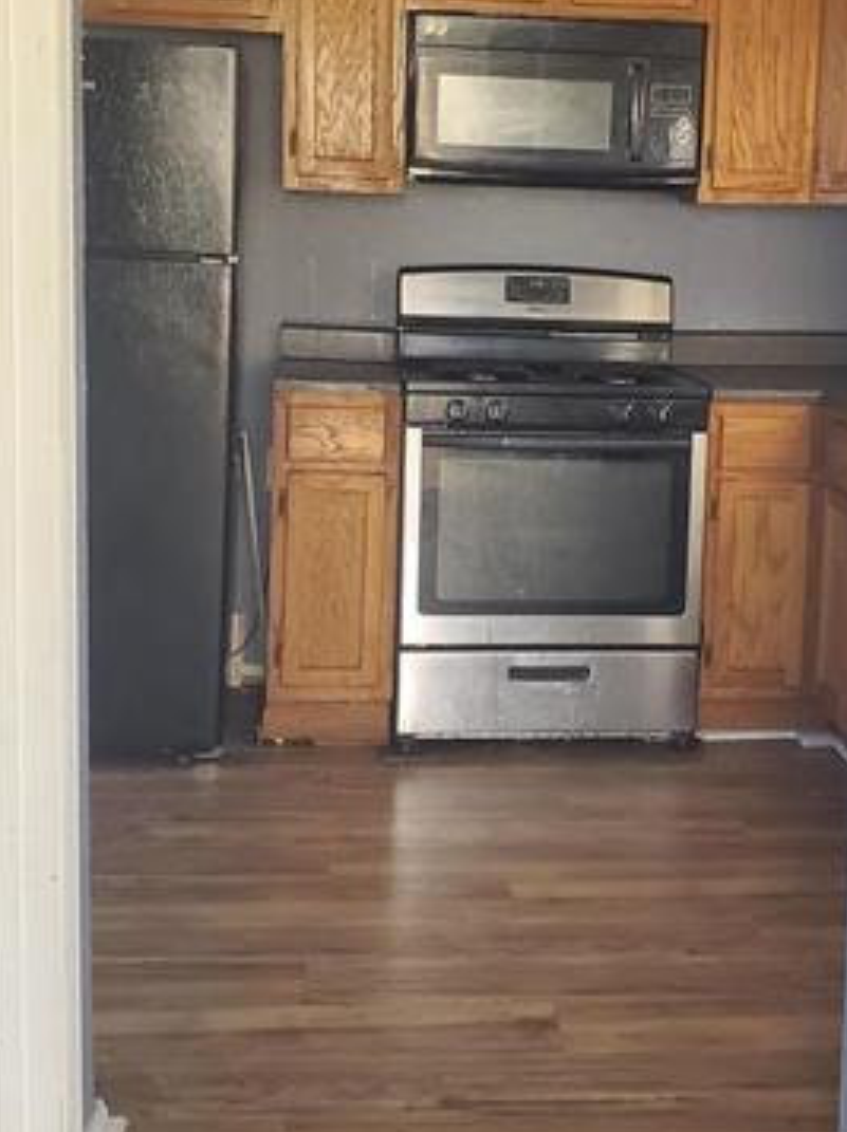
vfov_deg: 34.3
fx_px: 1830
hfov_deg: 25.8
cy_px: 491
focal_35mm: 56
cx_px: 600
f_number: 2.4
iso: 200
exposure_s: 1/120
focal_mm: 4.3
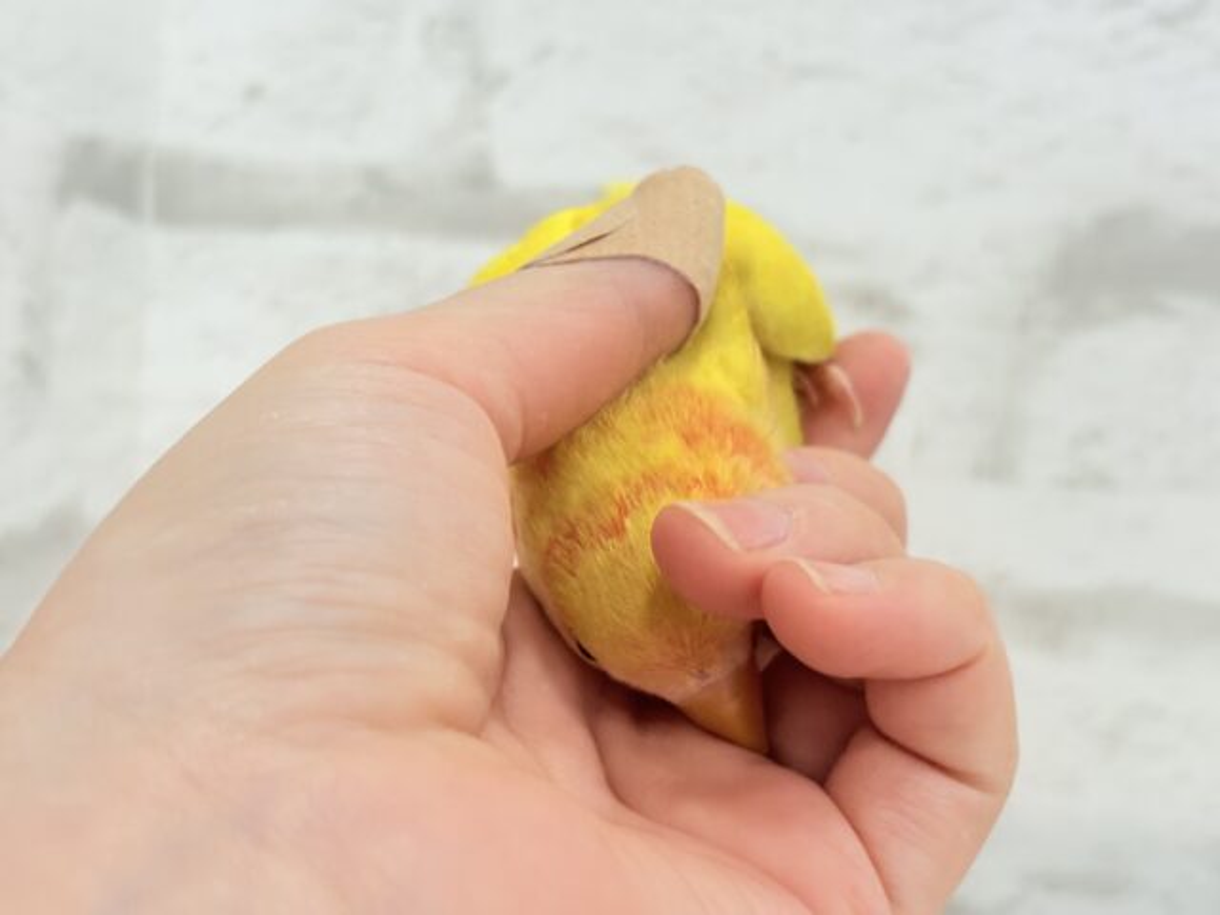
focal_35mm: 52
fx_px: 1833
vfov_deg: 28.0
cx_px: 610
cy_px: 458
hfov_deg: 36.8
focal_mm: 5.96
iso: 64
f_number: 1.6
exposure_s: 1/100
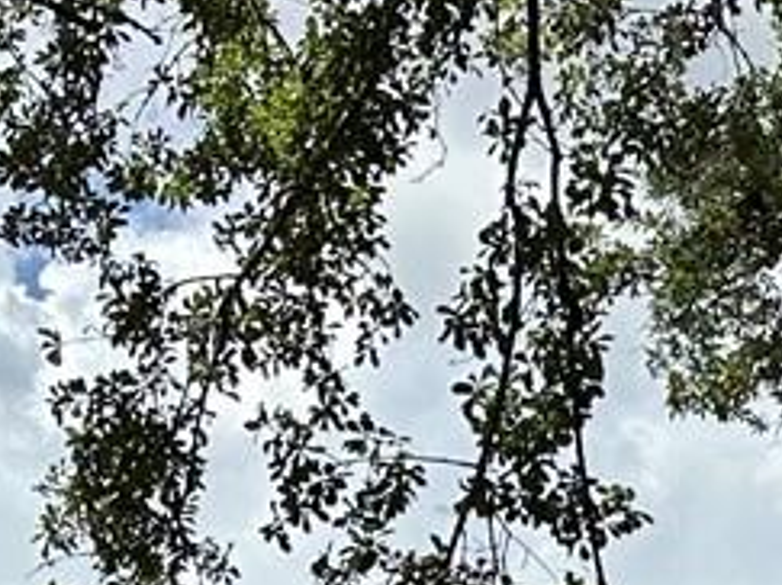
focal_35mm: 158
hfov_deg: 12.0
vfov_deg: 8.4
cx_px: 1168
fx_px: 3568
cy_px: 1520
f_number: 1.78
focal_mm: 6.86
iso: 80
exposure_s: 1/4016
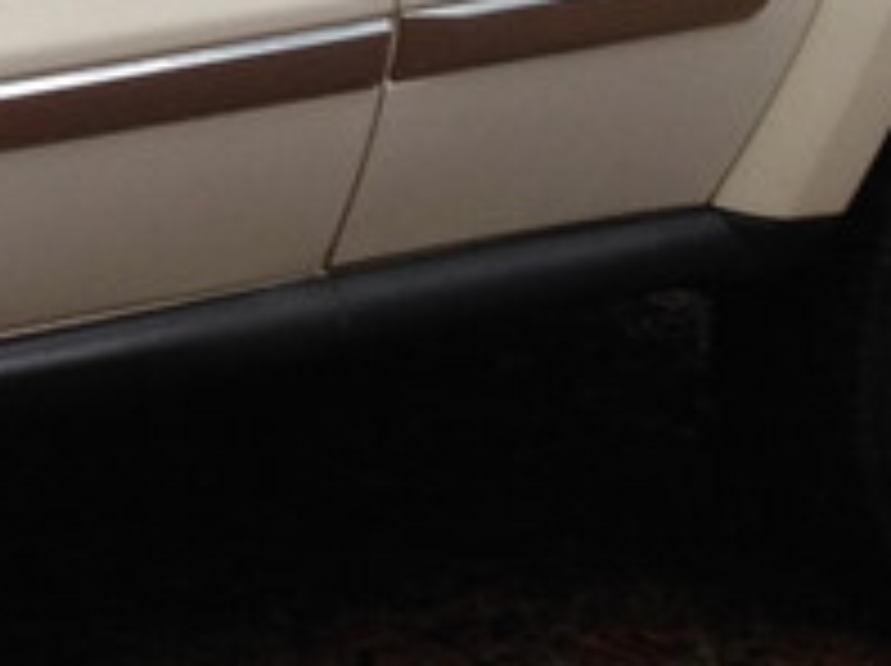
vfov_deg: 7.8
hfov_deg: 10.1
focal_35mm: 189
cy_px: 18
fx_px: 4859
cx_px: -506
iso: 50
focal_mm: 4.28
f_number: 2.4
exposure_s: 1/40
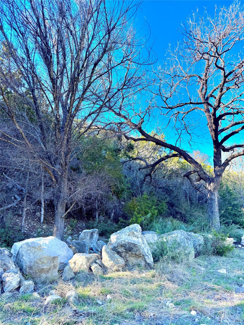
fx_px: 226
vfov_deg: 71.6
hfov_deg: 56.8
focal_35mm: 24
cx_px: 122
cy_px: 162
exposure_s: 1/952
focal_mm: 6.76
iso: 80
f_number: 1.78
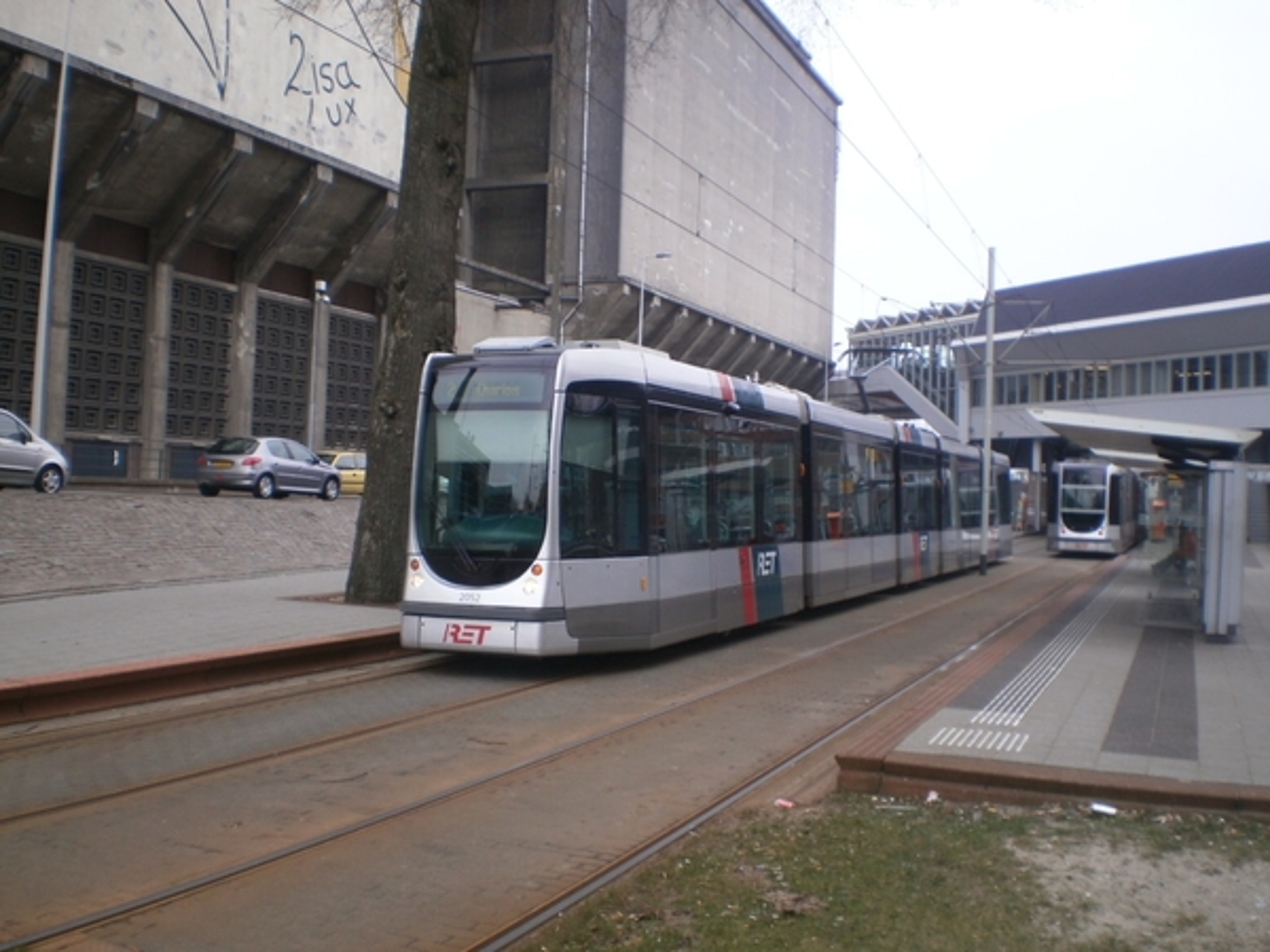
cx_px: 635
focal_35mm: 36
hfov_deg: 51.4
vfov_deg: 39.7
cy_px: 476
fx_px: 1321
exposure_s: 1/160
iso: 100
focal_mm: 6.3
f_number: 4.6
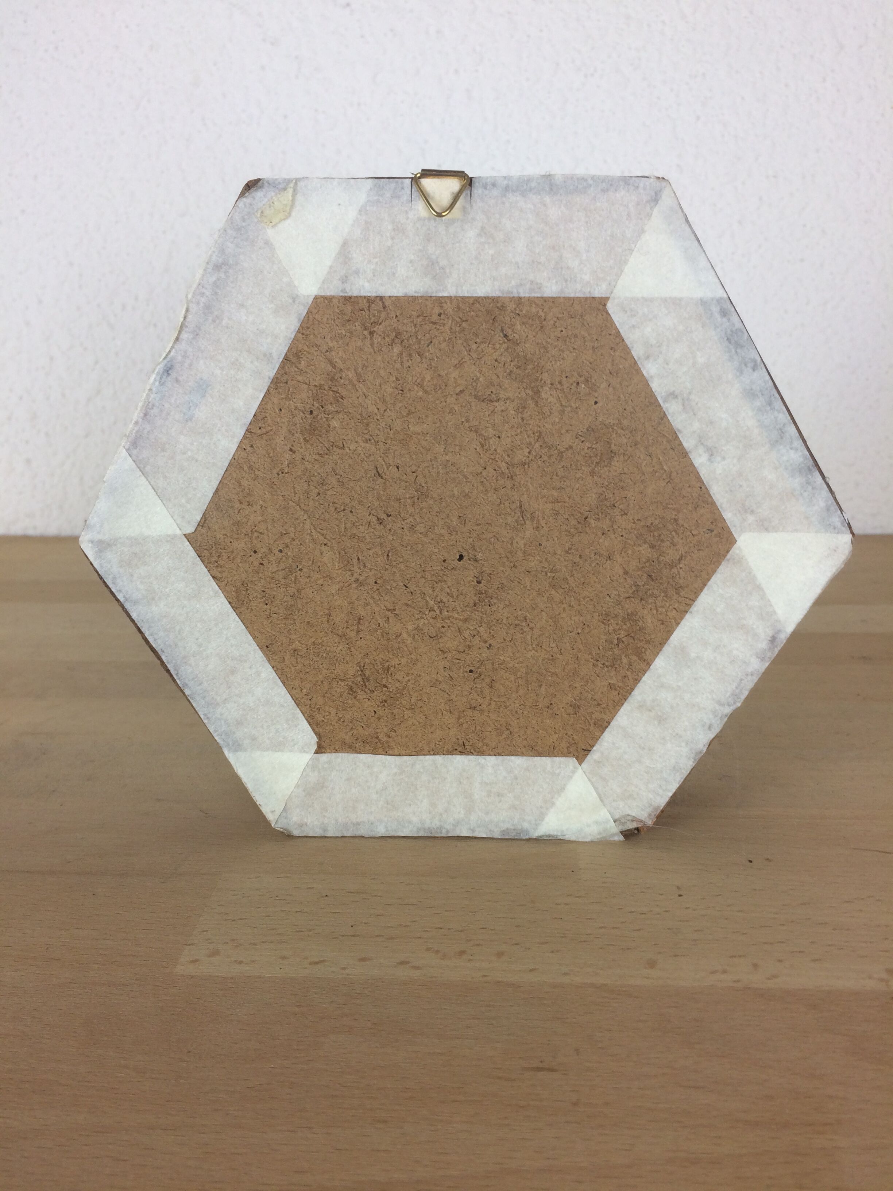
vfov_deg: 61.7
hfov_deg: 48.2
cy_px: 596
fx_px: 997
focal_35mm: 29
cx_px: 446
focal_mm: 4.15
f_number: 2.2
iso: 40
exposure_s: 1/50
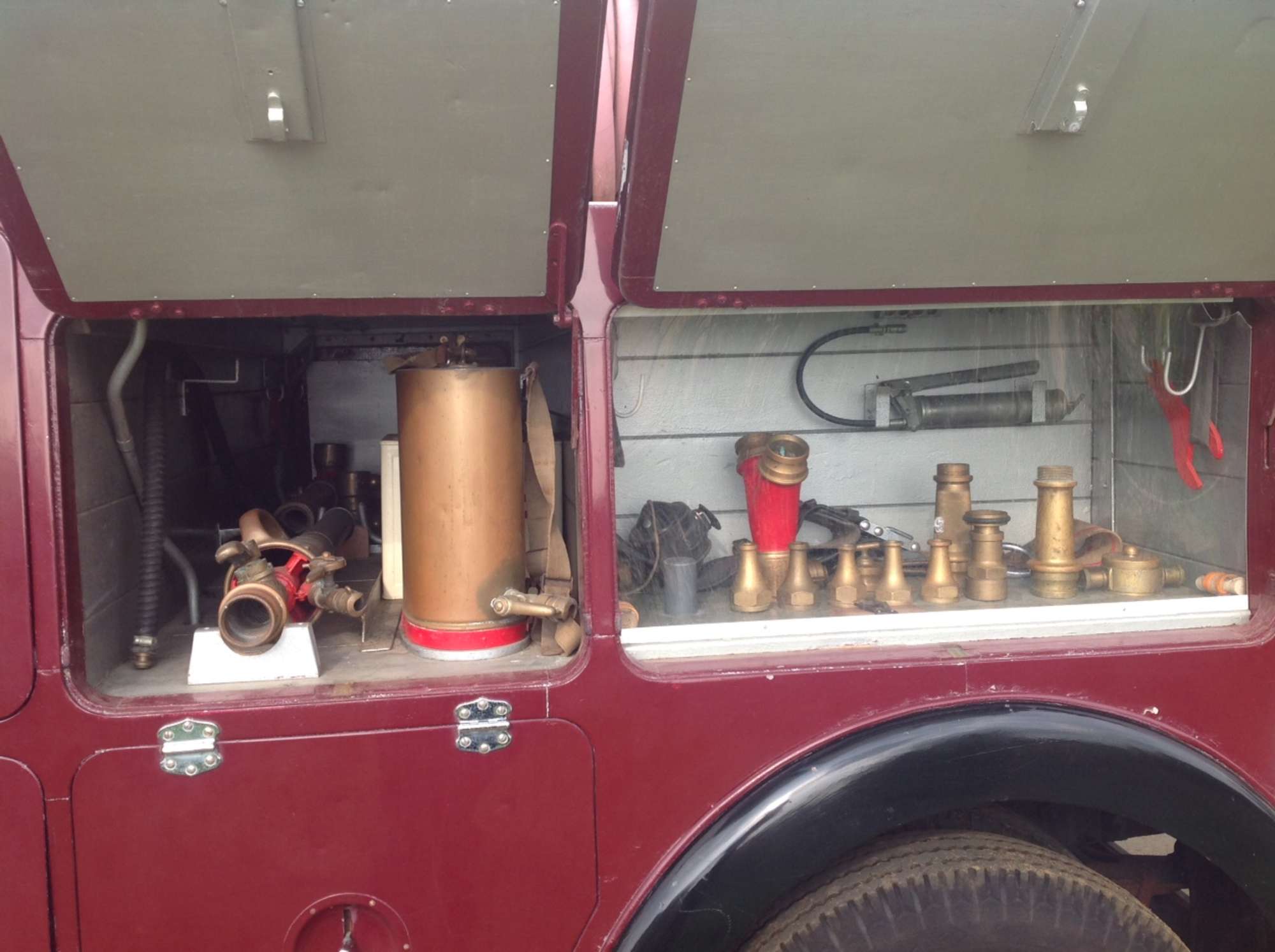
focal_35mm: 35
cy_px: 476
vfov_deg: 40.6
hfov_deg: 52.7
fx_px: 1287
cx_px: 638
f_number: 2.4
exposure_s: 1/340
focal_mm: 4.28
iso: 50
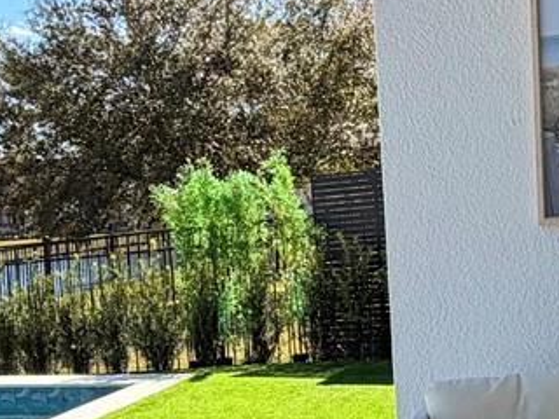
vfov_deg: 20.7
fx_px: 1130
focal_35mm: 70
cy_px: 349
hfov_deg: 27.8
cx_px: 260
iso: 25
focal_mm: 2.22
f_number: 2.2
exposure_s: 1/770
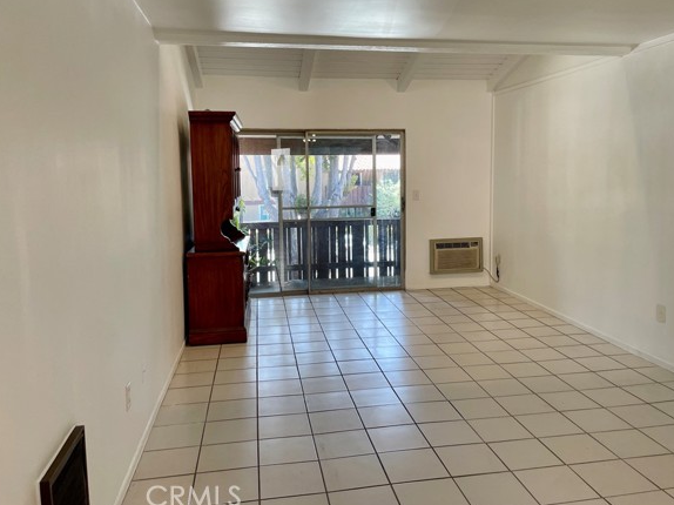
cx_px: 368
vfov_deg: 48.1
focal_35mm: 29
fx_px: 564
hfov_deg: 61.6
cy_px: 231
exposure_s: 1/120
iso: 64
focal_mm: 4.2
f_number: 1.6
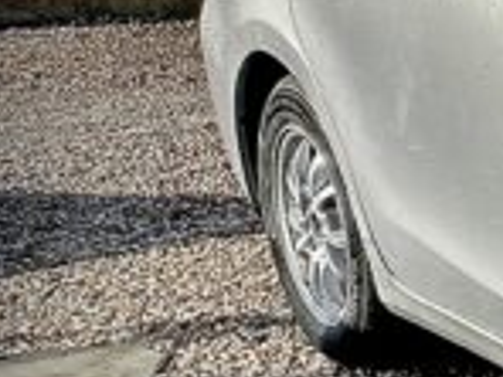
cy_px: 346
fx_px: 2049
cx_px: 1278
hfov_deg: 11.2
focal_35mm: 141
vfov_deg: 10.5
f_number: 1.8
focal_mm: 4.25
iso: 32
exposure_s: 1/1147
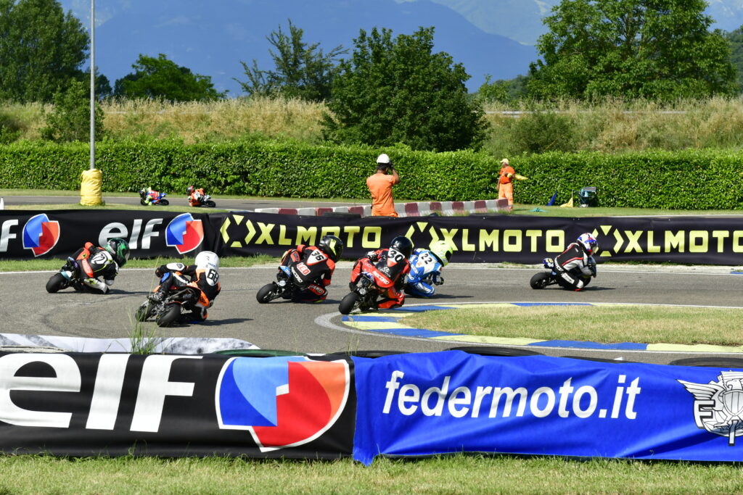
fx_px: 2167
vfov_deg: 13.0
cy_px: 248
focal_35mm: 105
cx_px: 372
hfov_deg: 19.5
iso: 320
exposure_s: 1/1000
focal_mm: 70
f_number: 8
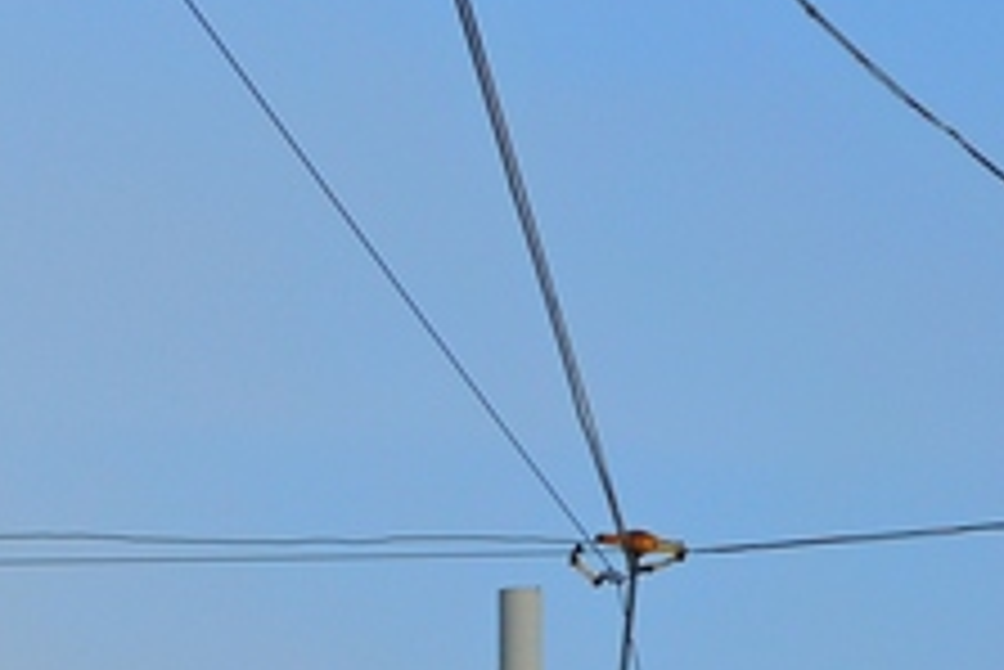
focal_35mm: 309
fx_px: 8631
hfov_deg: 6.6
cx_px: -581
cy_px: 933
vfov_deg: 4.4
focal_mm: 45
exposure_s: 1/400
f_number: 9
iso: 100
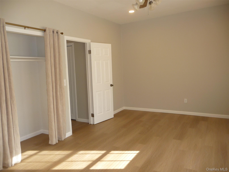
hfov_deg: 63.4
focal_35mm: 28
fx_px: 185
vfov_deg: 49.7
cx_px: 114
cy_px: 86
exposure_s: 1/60
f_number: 3.3
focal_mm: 4.7
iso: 100
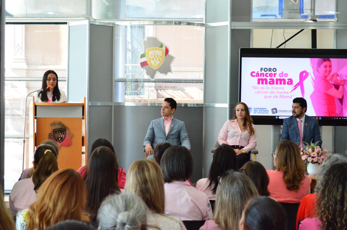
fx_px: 635
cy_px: 115
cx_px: 174
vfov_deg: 20.5
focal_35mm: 66
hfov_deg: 30.6
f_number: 5.3
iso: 4000
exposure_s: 1/320
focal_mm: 44
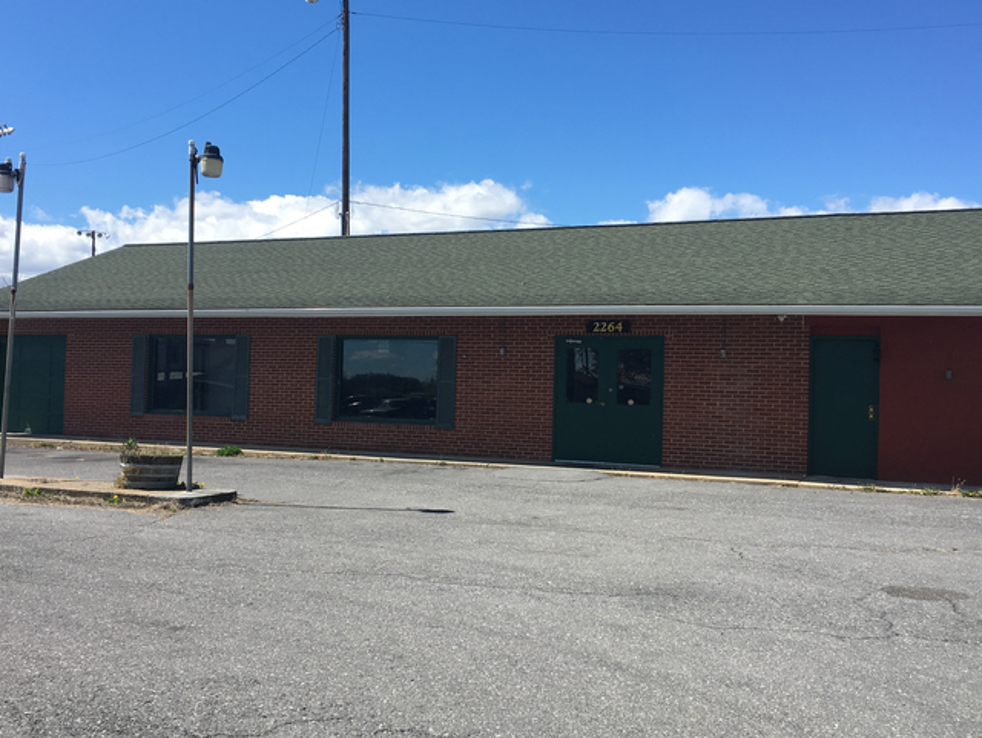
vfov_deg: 40.7
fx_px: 994
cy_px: 371
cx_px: 504
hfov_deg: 52.6
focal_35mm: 35
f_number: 2.2
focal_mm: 4.15
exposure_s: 1/1282
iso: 25
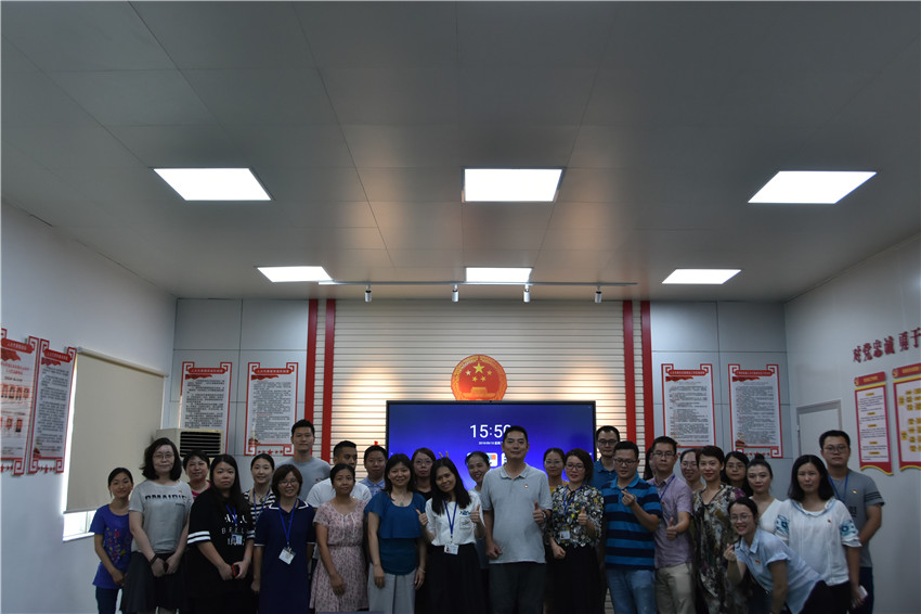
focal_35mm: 33
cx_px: 460
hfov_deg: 57.2
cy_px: 307
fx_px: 844
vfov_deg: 39.9
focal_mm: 22
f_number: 5.6
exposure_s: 1/125
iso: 800
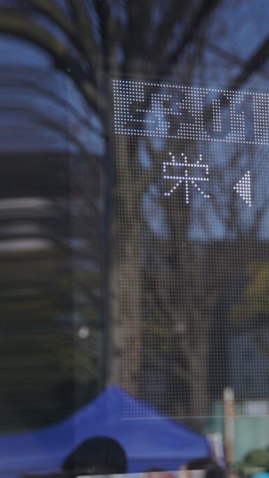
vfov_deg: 15.1
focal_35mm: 142
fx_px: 1799
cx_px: 325
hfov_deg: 8.5
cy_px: 239
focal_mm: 60
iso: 100
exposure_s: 1/100
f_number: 5
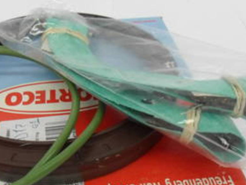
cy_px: 110
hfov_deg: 39.1
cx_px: 78
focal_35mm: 48
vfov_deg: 30.2
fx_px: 341
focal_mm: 4.9
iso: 400
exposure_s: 1/20
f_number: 3.5
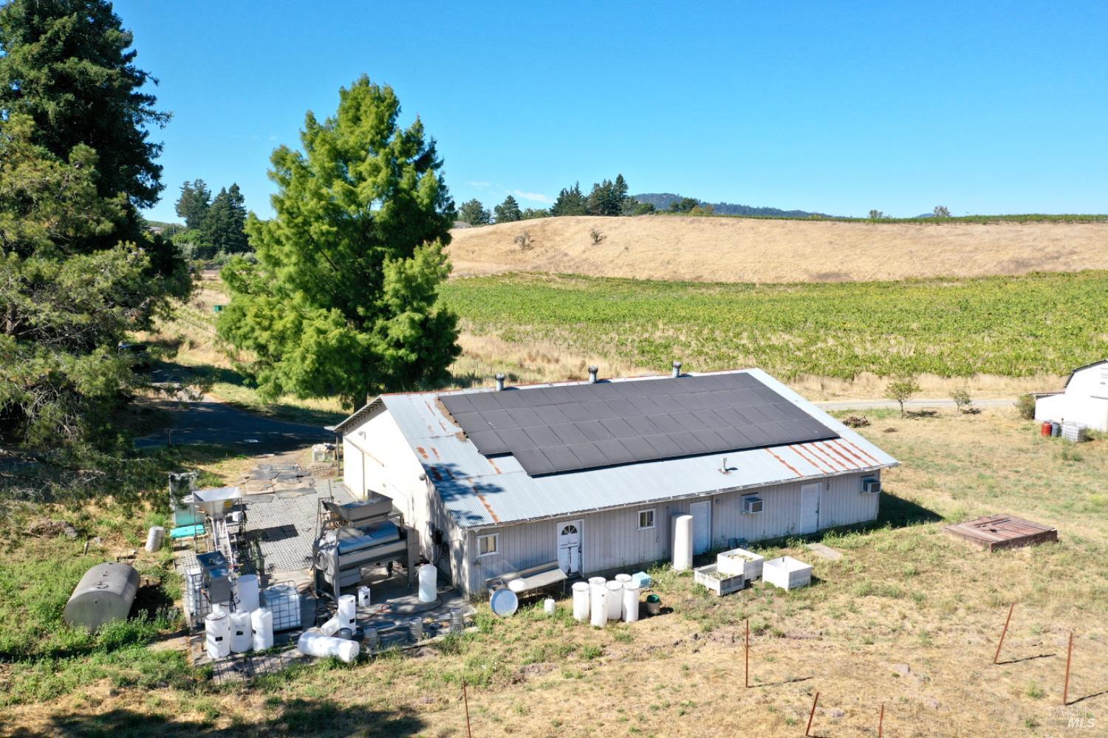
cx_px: 554
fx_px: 862
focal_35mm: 28
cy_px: 369
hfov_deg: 65.5
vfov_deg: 46.4
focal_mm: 10.26
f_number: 5.6
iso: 100
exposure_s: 1/400
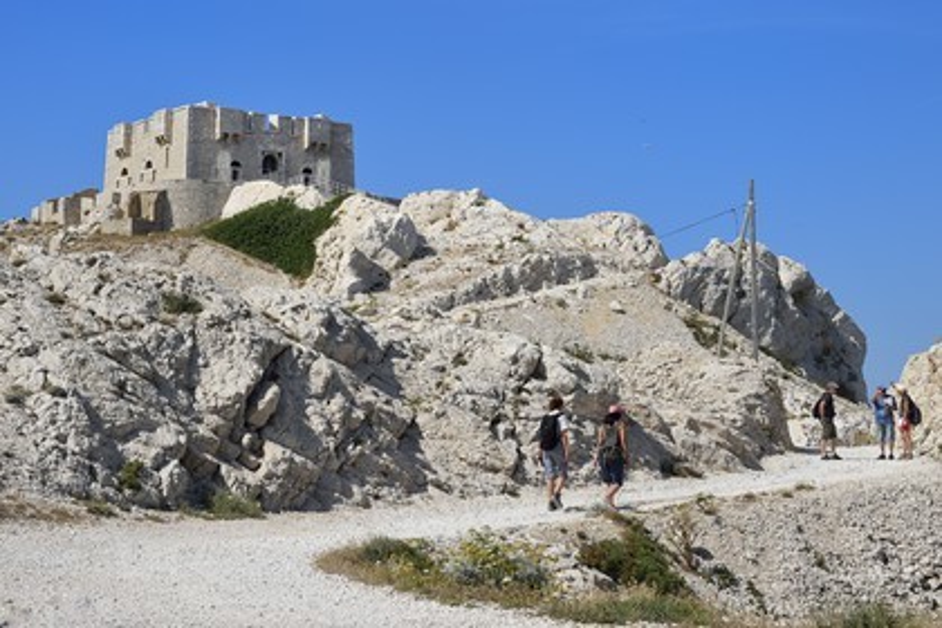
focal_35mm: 82
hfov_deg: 24.8
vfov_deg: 16.7
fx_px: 2145
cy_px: 314
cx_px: 471
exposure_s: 1/400
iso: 200
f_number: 13
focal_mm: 82
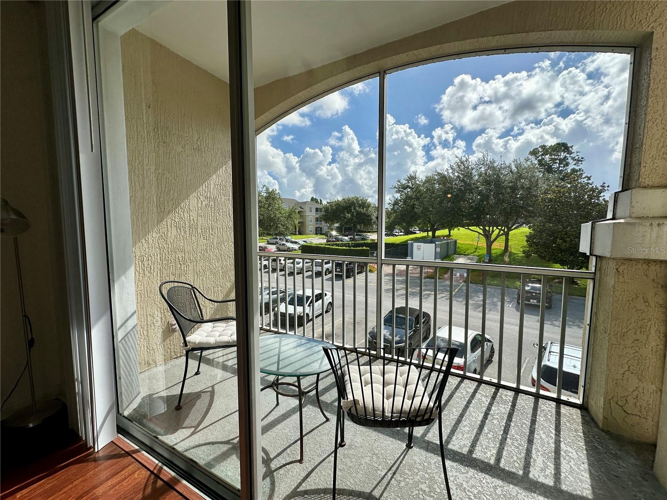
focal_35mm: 14
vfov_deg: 85.7
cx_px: 334
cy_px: 250
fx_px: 270
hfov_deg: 102.1
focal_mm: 2.22
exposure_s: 1/1319
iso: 50
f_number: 2.2
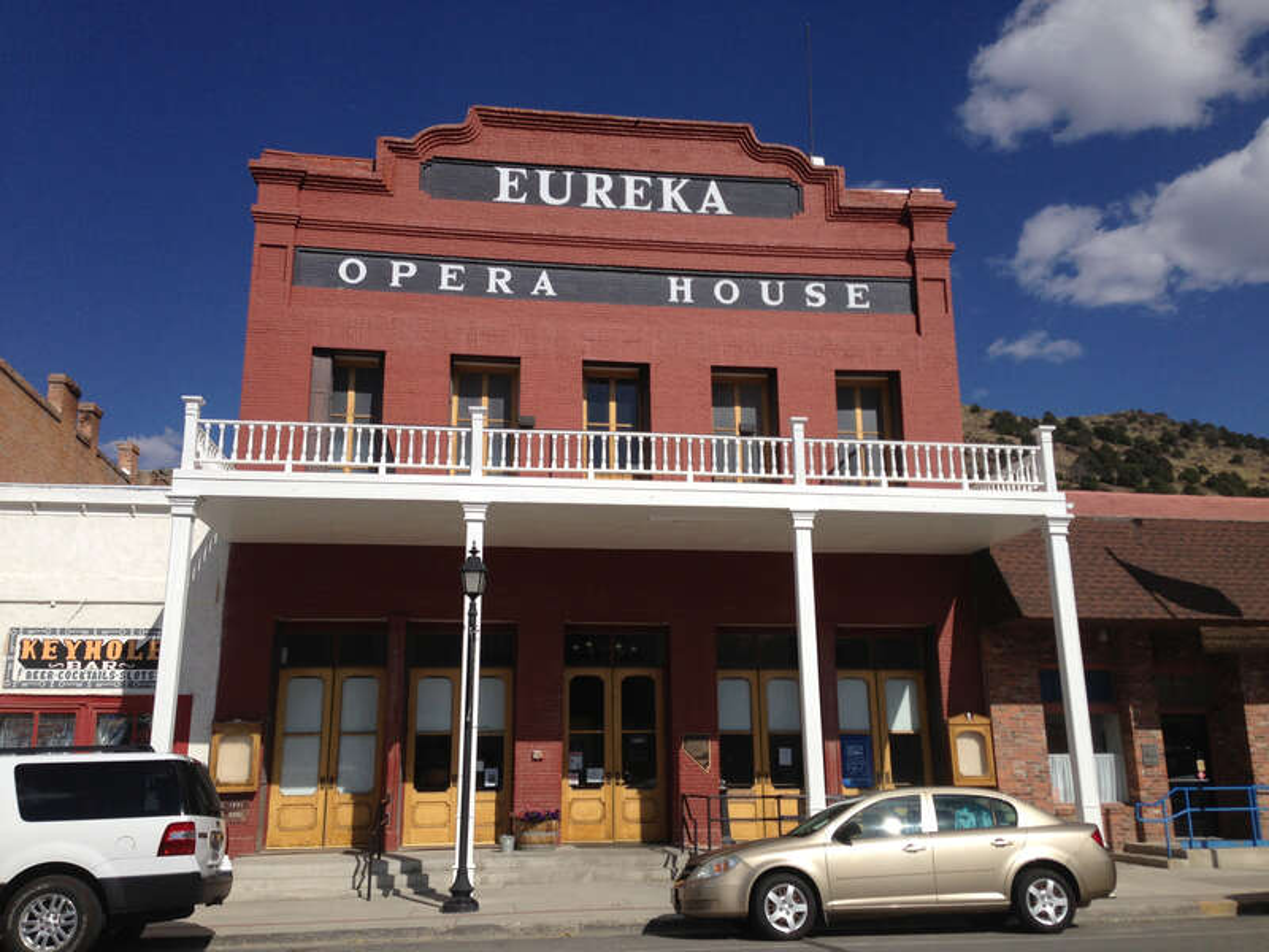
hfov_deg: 55.4
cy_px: 476
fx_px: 1210
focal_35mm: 33
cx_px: 634
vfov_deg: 42.9
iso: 50
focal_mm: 4.13
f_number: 2.4
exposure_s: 1/3390
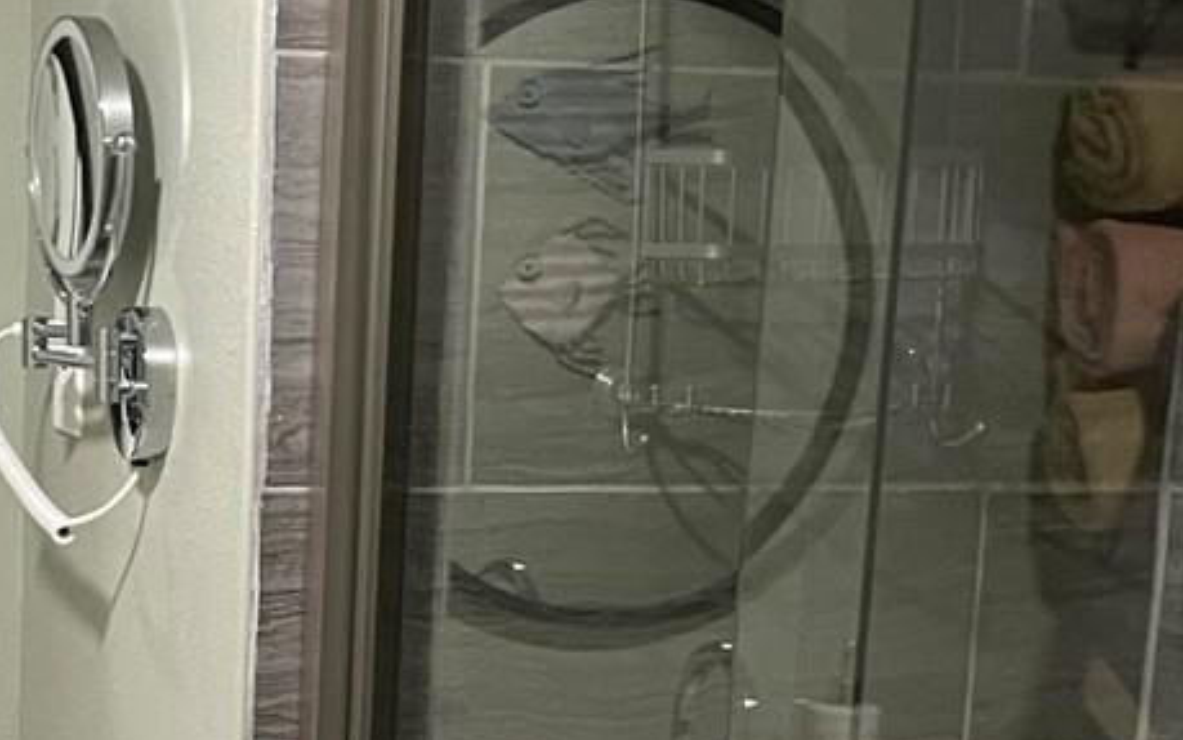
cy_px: 879
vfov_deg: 13.3
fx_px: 3095
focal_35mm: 96
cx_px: 258
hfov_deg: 21.4
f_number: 1.6
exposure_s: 1/60
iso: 200
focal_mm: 4.2
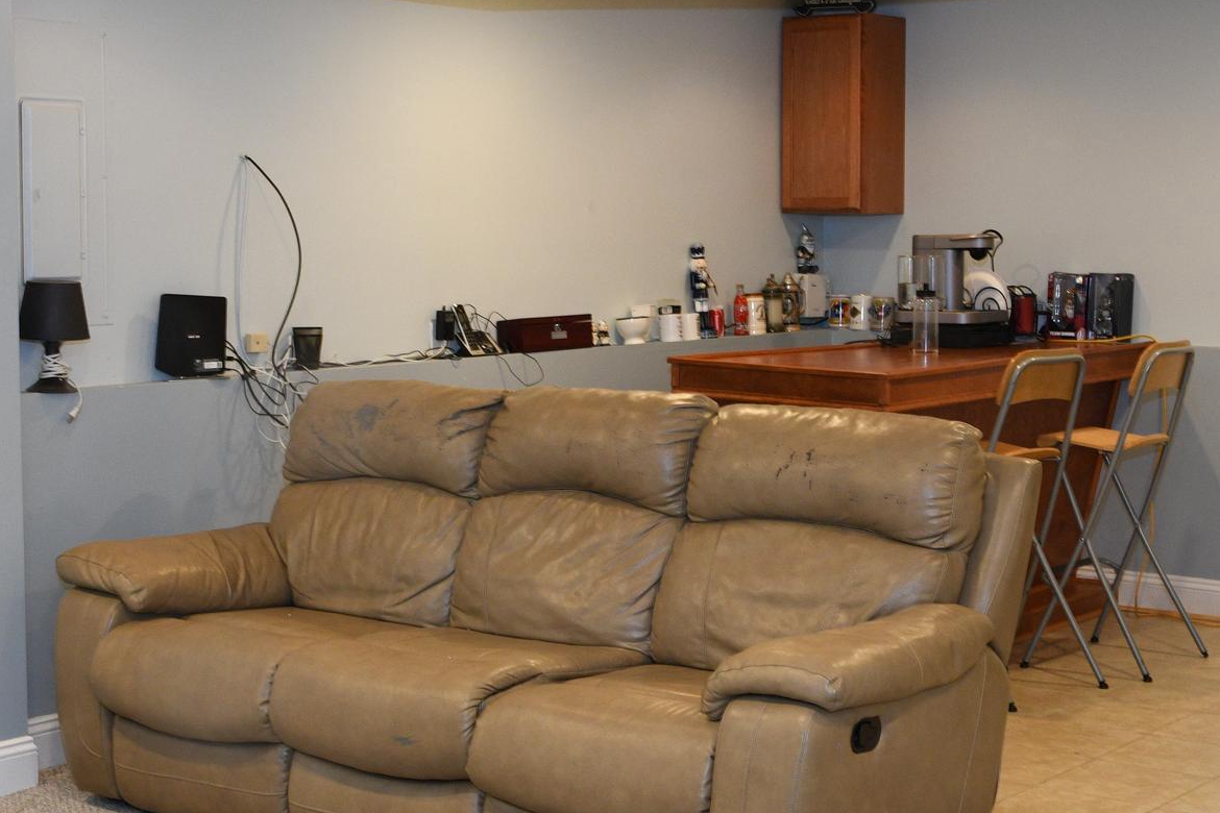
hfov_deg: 31.8
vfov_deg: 21.6
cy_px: 375
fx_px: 2135
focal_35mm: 63
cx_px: 700
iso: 1000
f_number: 8
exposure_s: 1/10
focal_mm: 24
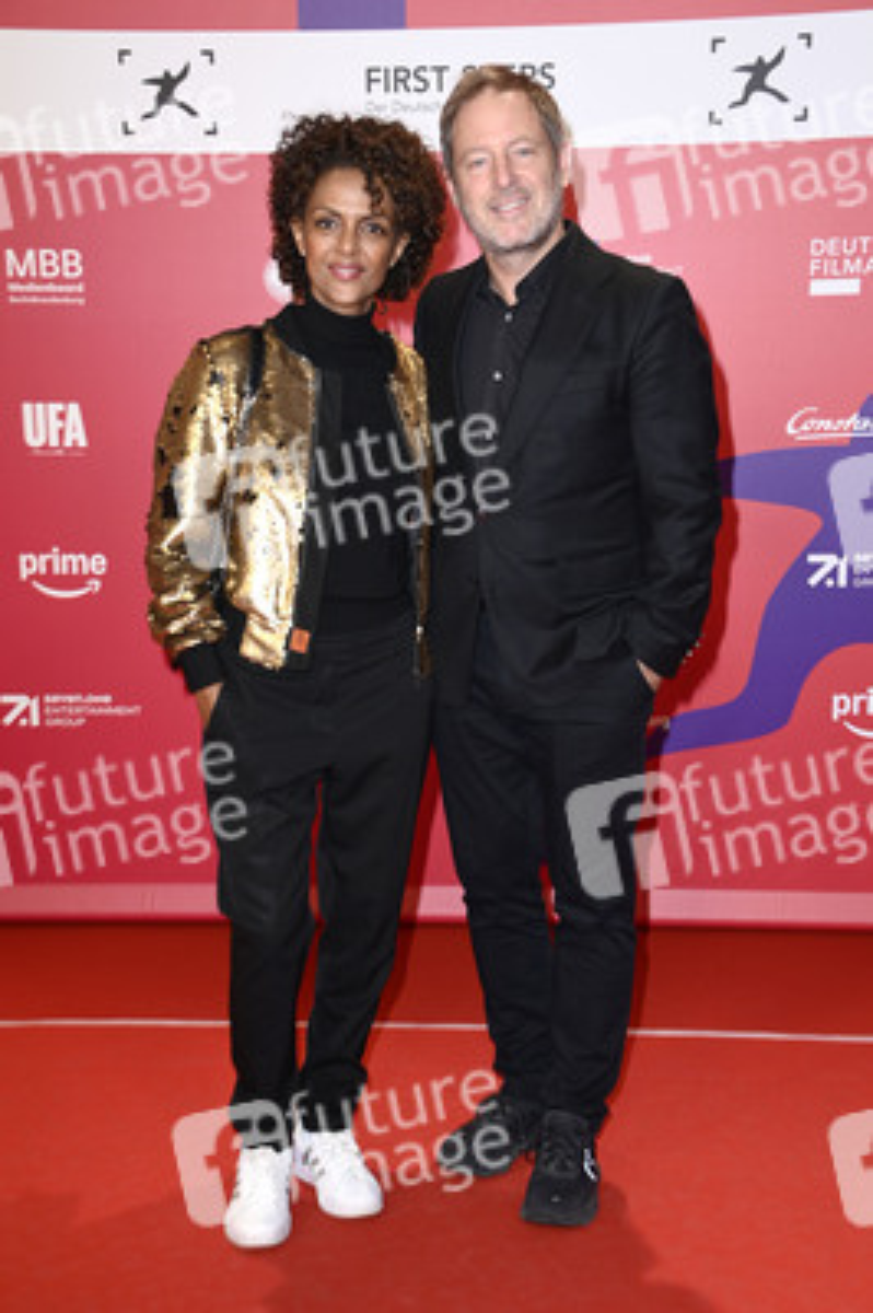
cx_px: 436
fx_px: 2004
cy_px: 656
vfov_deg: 36.3
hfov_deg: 24.6
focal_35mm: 55
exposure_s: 1/250
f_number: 5.6
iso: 640
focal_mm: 55
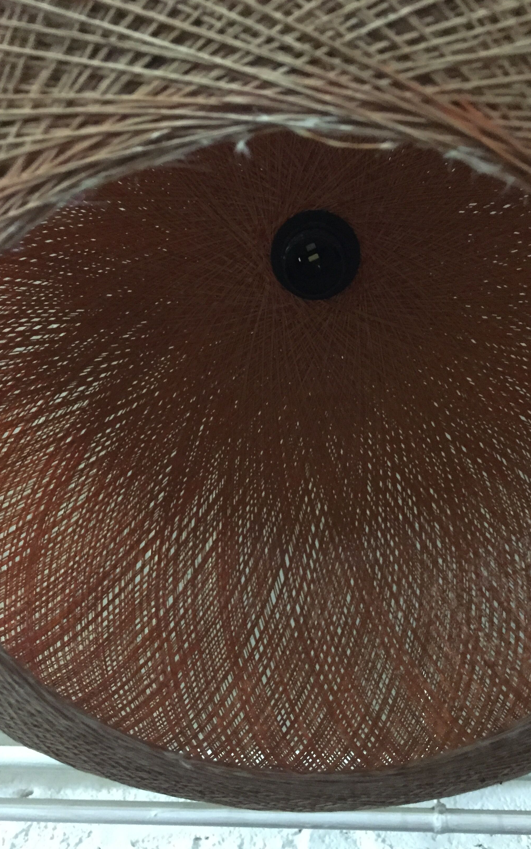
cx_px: 290
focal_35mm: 31
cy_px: 425
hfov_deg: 40.6
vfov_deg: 61.2
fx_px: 718
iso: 1000
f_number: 2.2
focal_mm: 4.15
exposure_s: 1/17
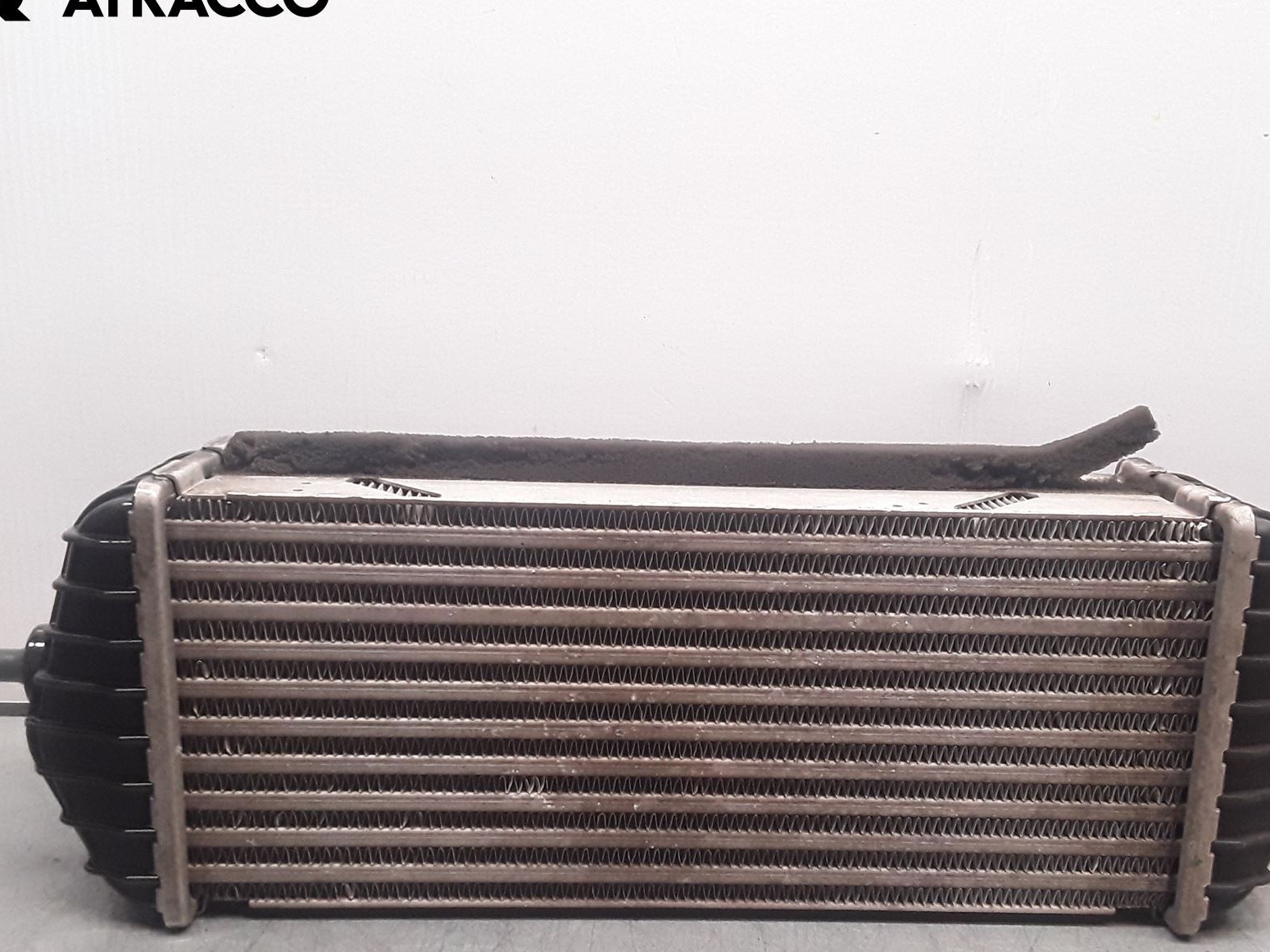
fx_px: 1357
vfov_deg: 38.4
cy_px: 597
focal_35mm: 37
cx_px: 664
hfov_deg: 50.1
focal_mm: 2.91
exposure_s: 1/100
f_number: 1.9
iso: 100
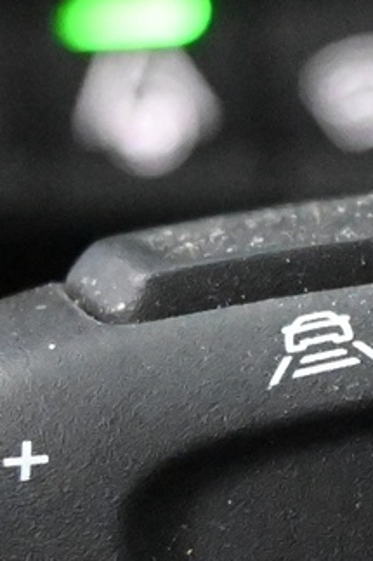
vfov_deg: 8.9
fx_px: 3575
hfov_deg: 5.8
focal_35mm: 230
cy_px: 618
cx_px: 758
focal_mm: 30.5
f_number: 4.8
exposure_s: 1/50
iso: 16000
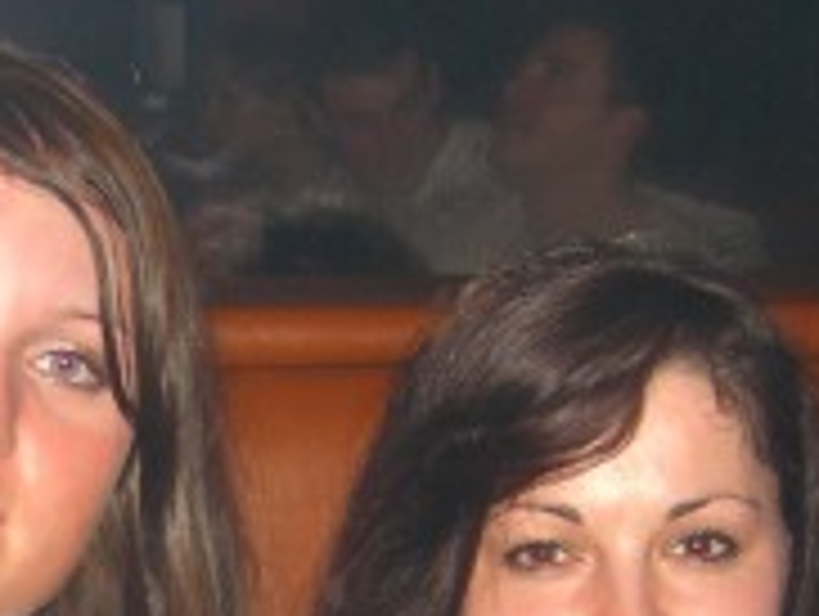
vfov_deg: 11.6
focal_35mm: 125
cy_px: 787
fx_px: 2961
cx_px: 184
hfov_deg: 15.7
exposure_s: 1/60
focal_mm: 7.9
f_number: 2.8
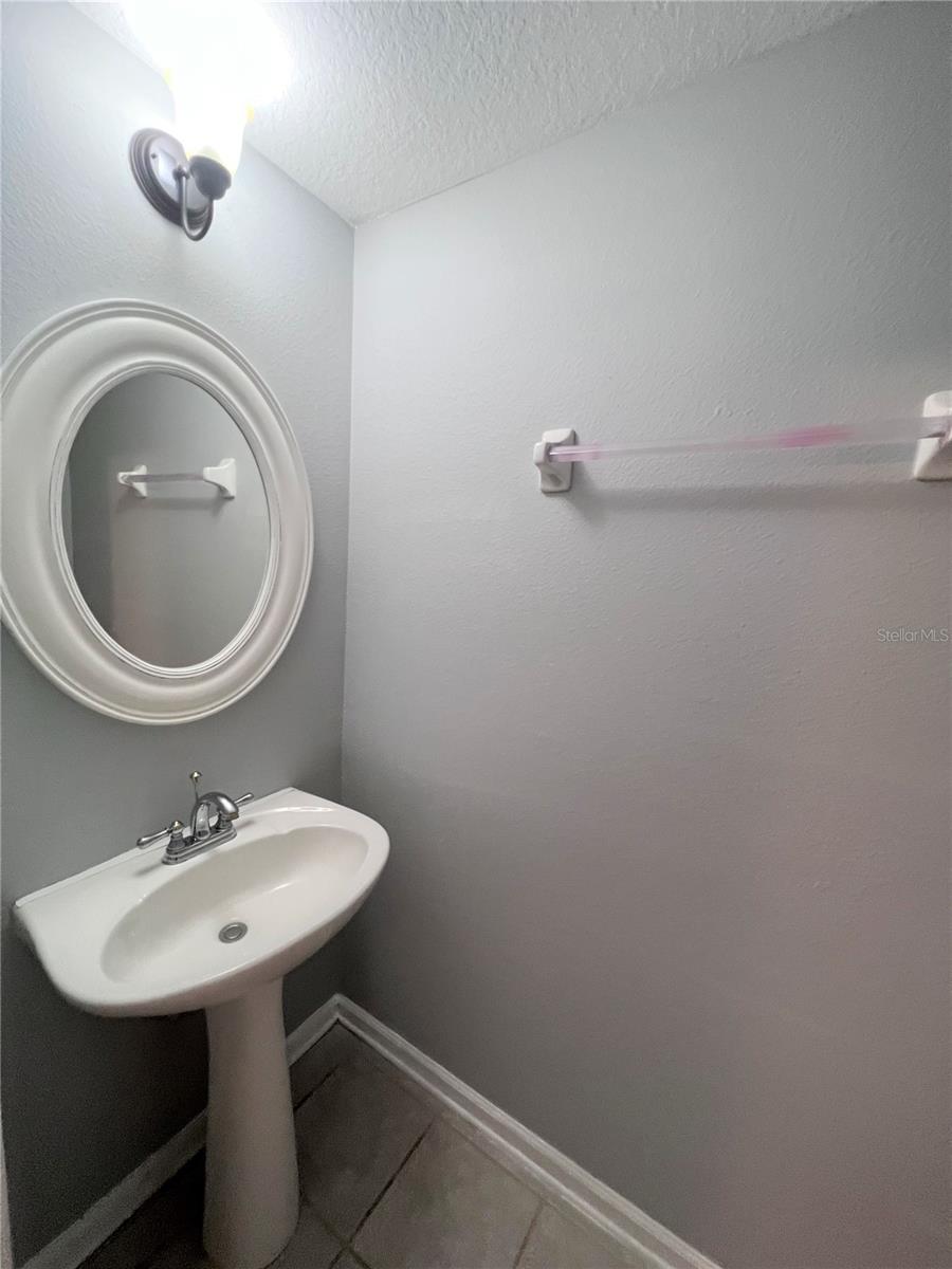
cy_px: 634
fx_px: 477
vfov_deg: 106.2
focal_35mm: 13
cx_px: 476
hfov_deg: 89.9
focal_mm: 1.57
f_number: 1.8
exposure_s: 1/120
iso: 250
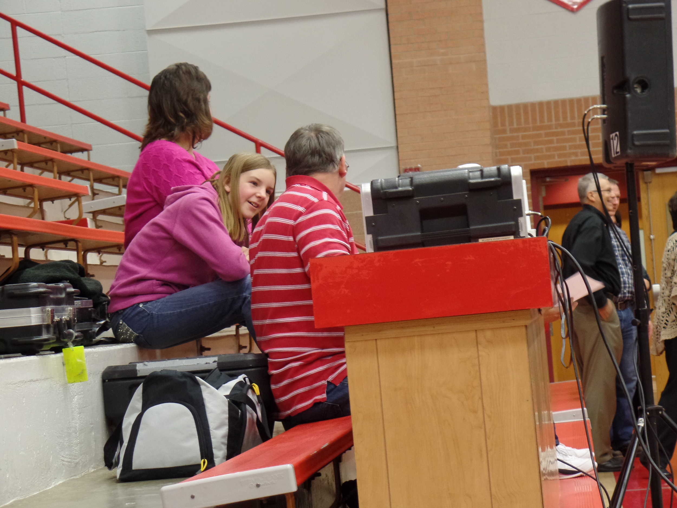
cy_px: 254
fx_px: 2230
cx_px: 338
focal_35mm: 114
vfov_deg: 13.0
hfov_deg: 17.3
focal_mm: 20.3
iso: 400
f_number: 4
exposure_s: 1/20
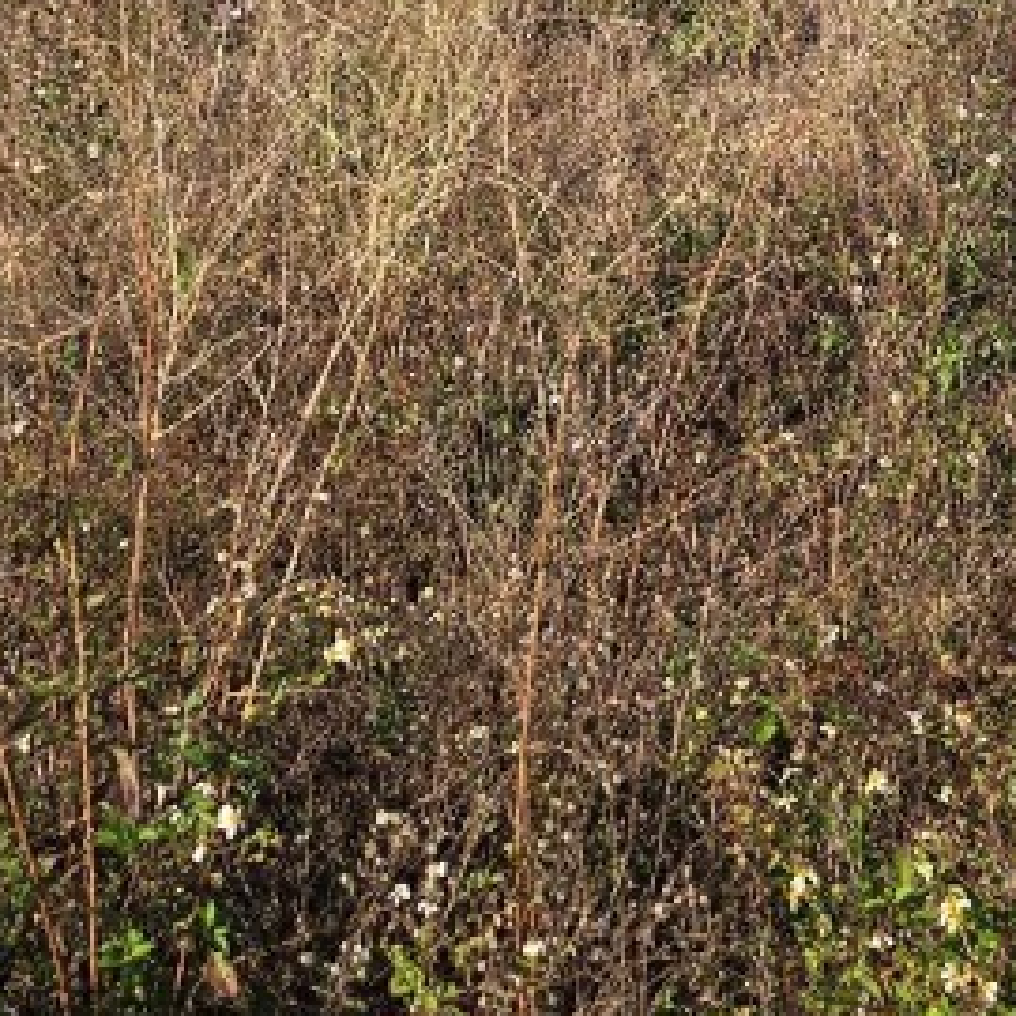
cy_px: -207
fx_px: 2557
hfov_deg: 22.3
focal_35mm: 77
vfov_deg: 20.9
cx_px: 707
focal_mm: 6.3
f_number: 1.7
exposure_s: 1/720
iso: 12
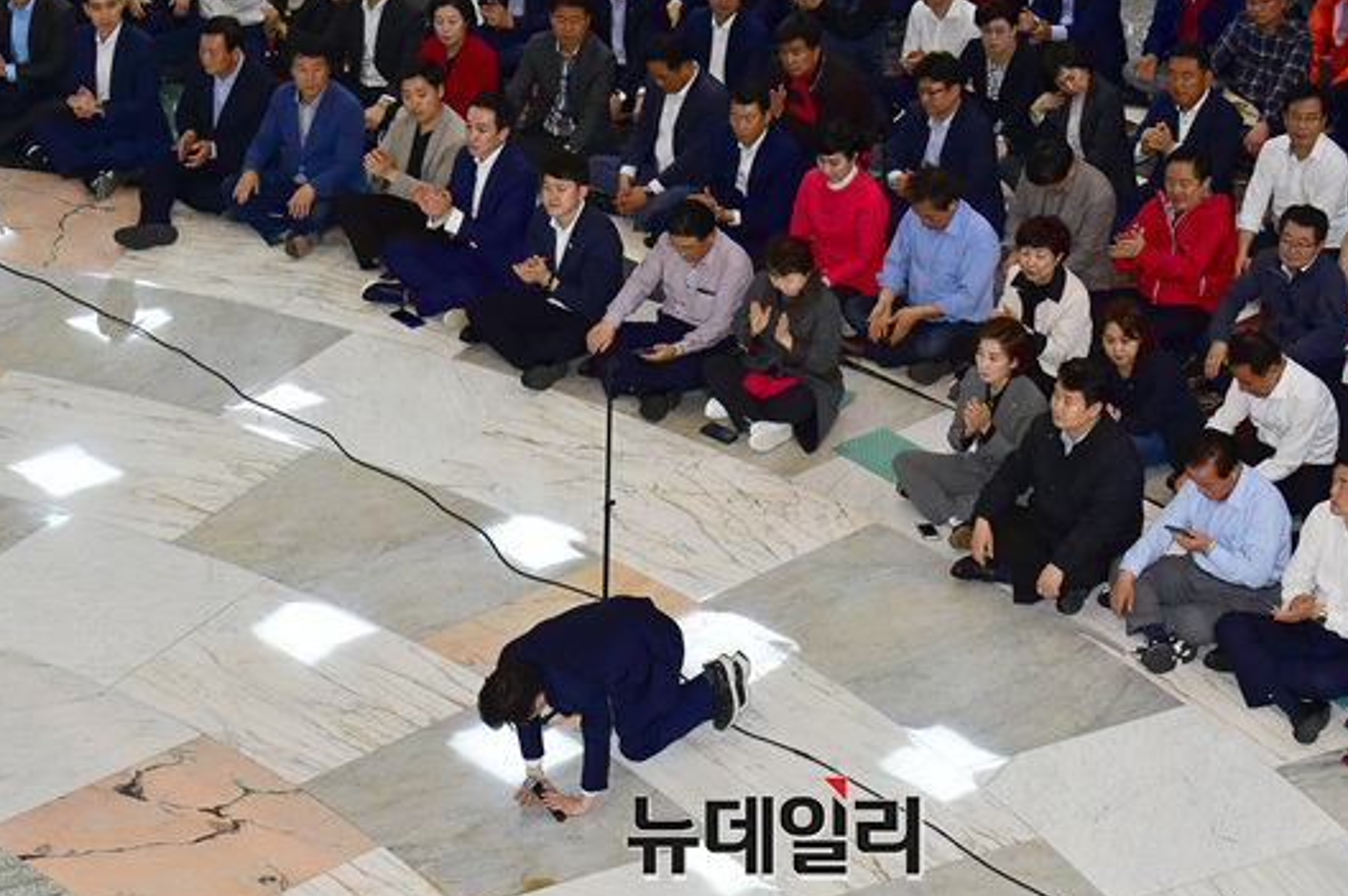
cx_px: 768
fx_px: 3629
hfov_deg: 21.0
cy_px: 391
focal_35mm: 97
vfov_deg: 14.1
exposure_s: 1/200
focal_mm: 80
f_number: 8
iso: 5000
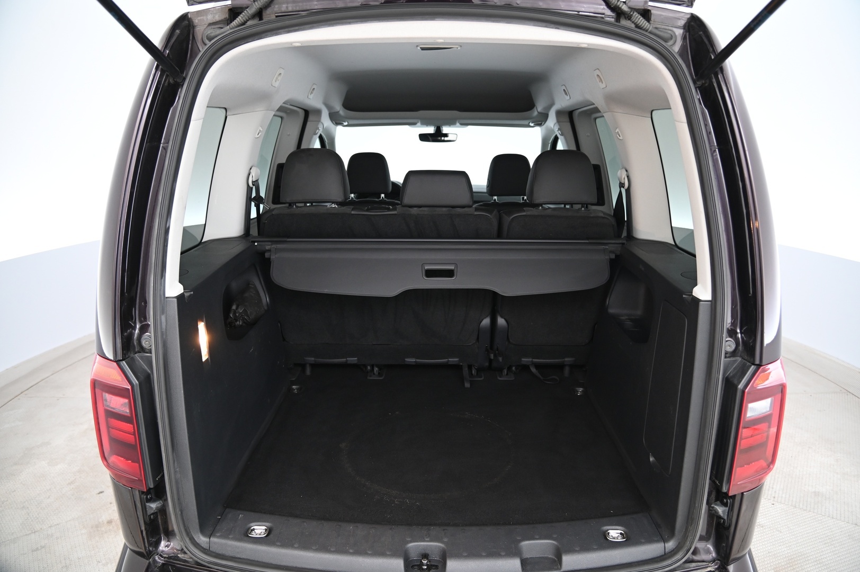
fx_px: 573
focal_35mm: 24
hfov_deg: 73.8
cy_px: 286
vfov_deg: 53.1
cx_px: 430
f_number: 4
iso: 2000
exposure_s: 1/25
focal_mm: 24
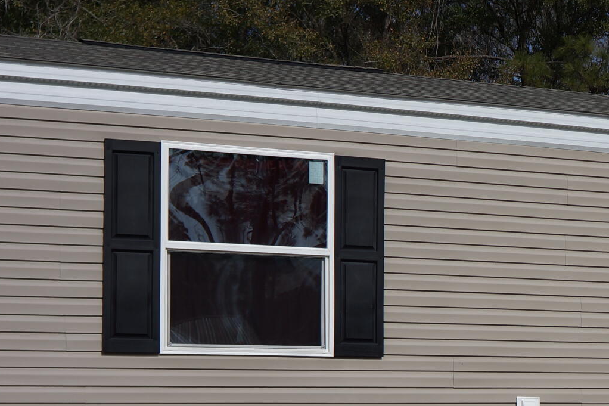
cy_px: 380
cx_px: 609
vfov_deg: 14.8
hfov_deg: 21.6
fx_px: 1539
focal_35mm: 91
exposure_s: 1/2000
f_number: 5
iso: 100
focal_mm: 21
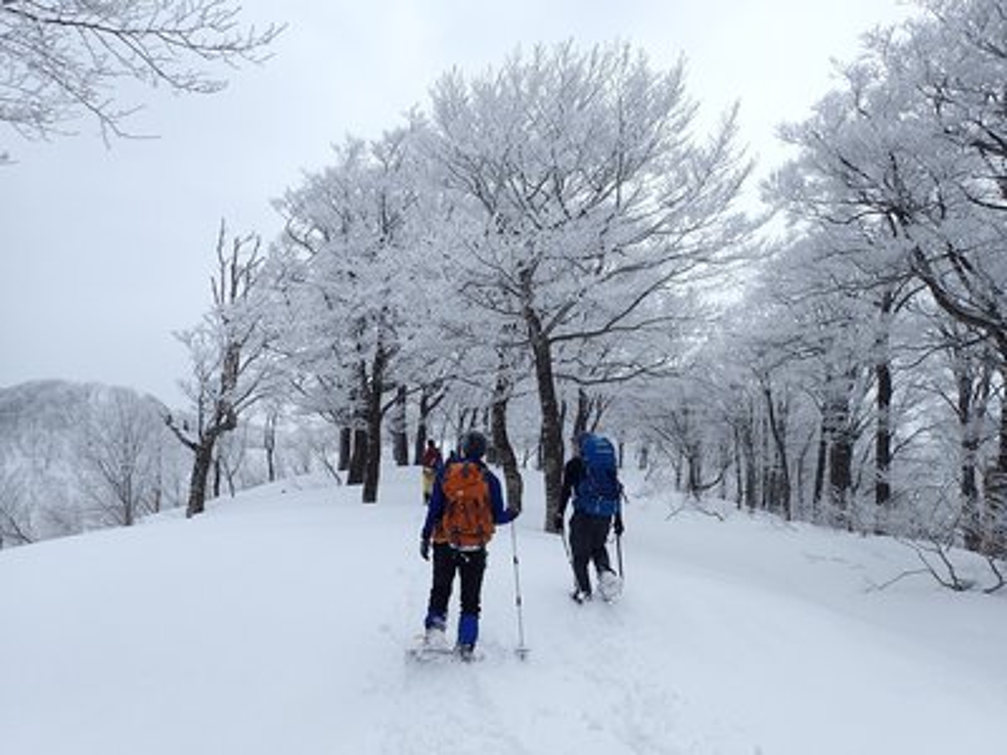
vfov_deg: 54.9
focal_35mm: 25
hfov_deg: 69.4
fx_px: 727
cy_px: 378
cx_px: 504
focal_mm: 4.5
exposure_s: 1/400
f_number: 8
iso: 100
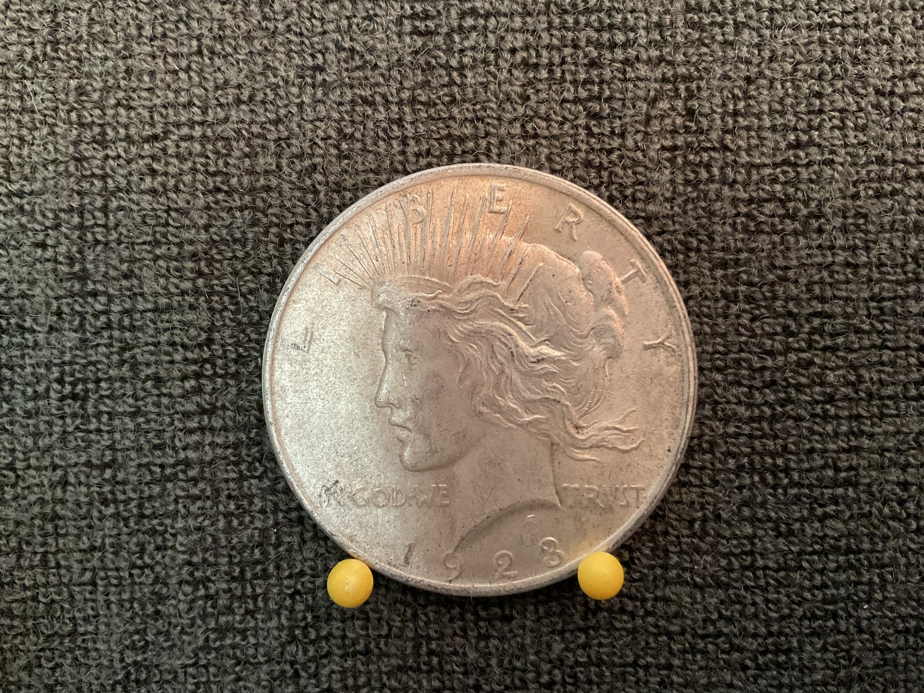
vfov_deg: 48.2
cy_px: 346
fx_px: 774
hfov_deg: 61.7
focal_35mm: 29
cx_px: 462
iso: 400
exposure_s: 1/30
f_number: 1.8
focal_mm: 3
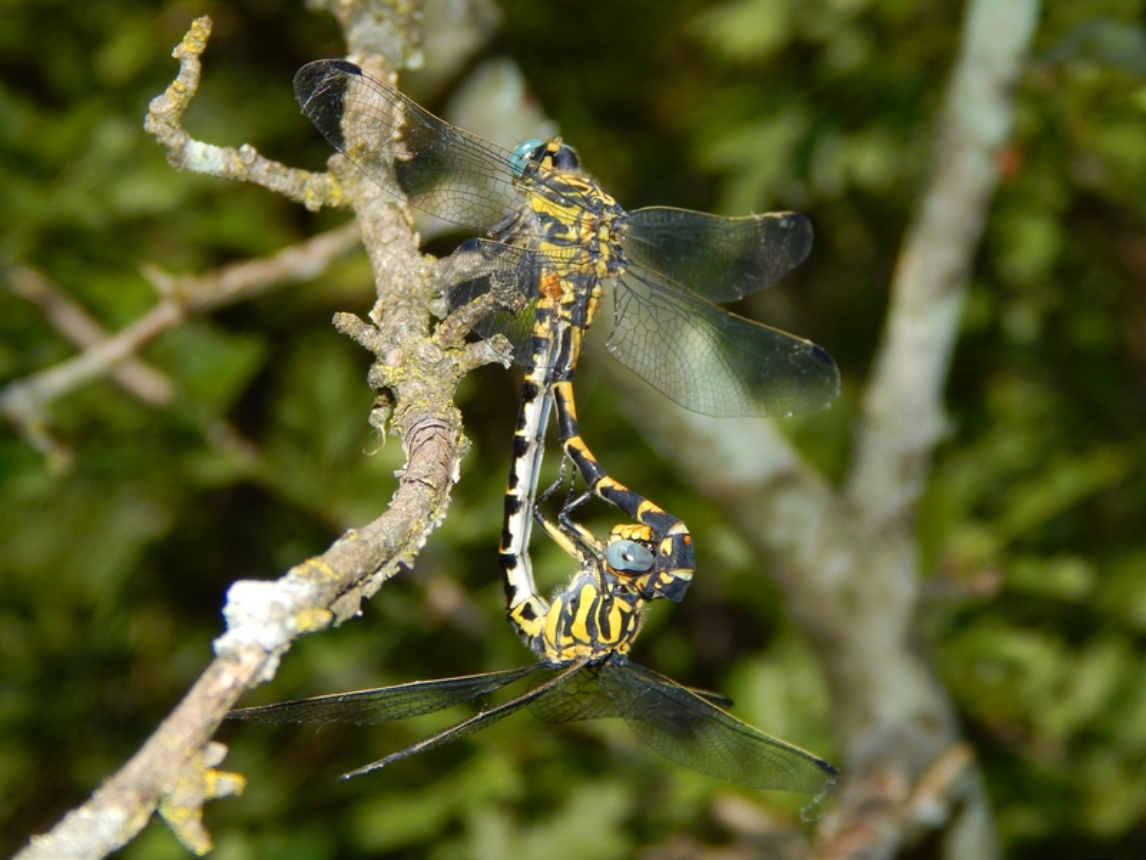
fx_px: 4370
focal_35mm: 132
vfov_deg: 11.2
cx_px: 573
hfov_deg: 14.9
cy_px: 430
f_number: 9.6
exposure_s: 1/250
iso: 125
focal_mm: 23.4
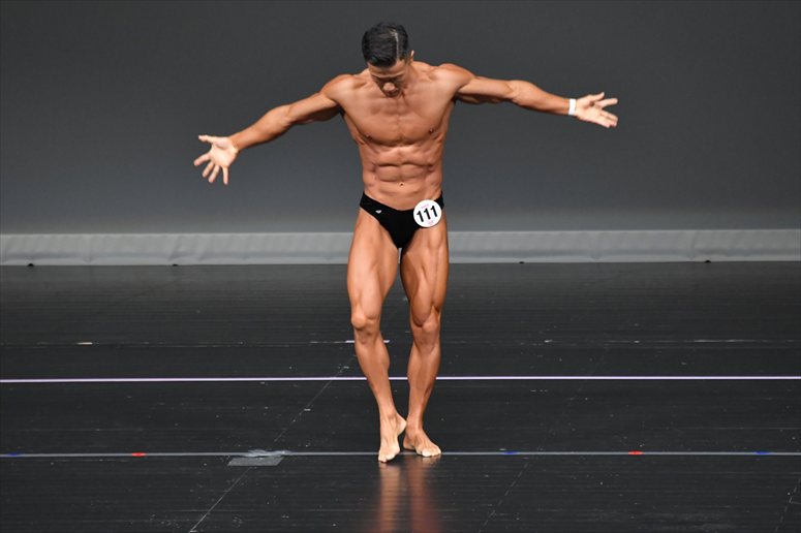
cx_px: 400
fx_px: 8340
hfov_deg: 5.5
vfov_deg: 3.7
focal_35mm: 375
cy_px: 266
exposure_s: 1/400
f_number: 5.6
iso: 4000
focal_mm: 250
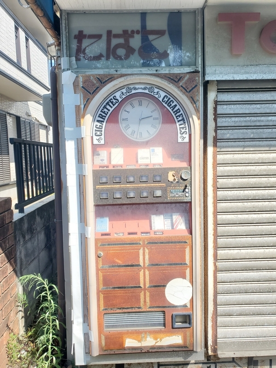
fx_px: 276
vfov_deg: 67.3
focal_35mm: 26
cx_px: 138
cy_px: 184
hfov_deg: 53.1
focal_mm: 4.3
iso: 50
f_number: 2.4
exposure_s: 1/330
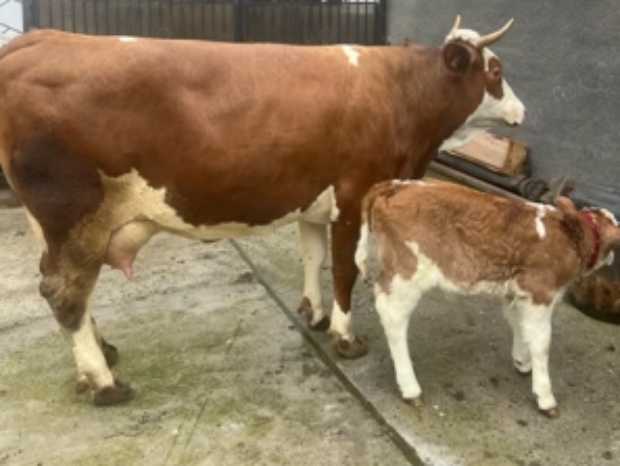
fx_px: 627
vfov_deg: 39.3
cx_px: 309
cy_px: 100
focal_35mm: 35
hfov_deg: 52.6
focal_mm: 5.7
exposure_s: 1/150
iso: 50
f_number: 1.5
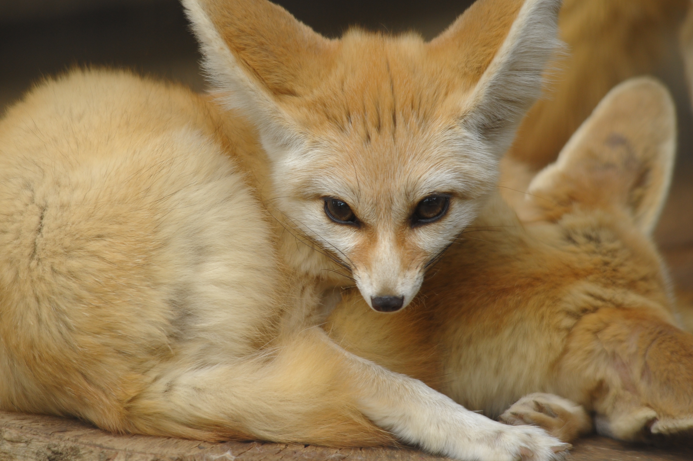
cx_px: 301
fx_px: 8772
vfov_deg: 3.0
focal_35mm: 456
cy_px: 193
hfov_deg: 4.5
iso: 800
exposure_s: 1/200
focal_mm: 350
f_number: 6.3
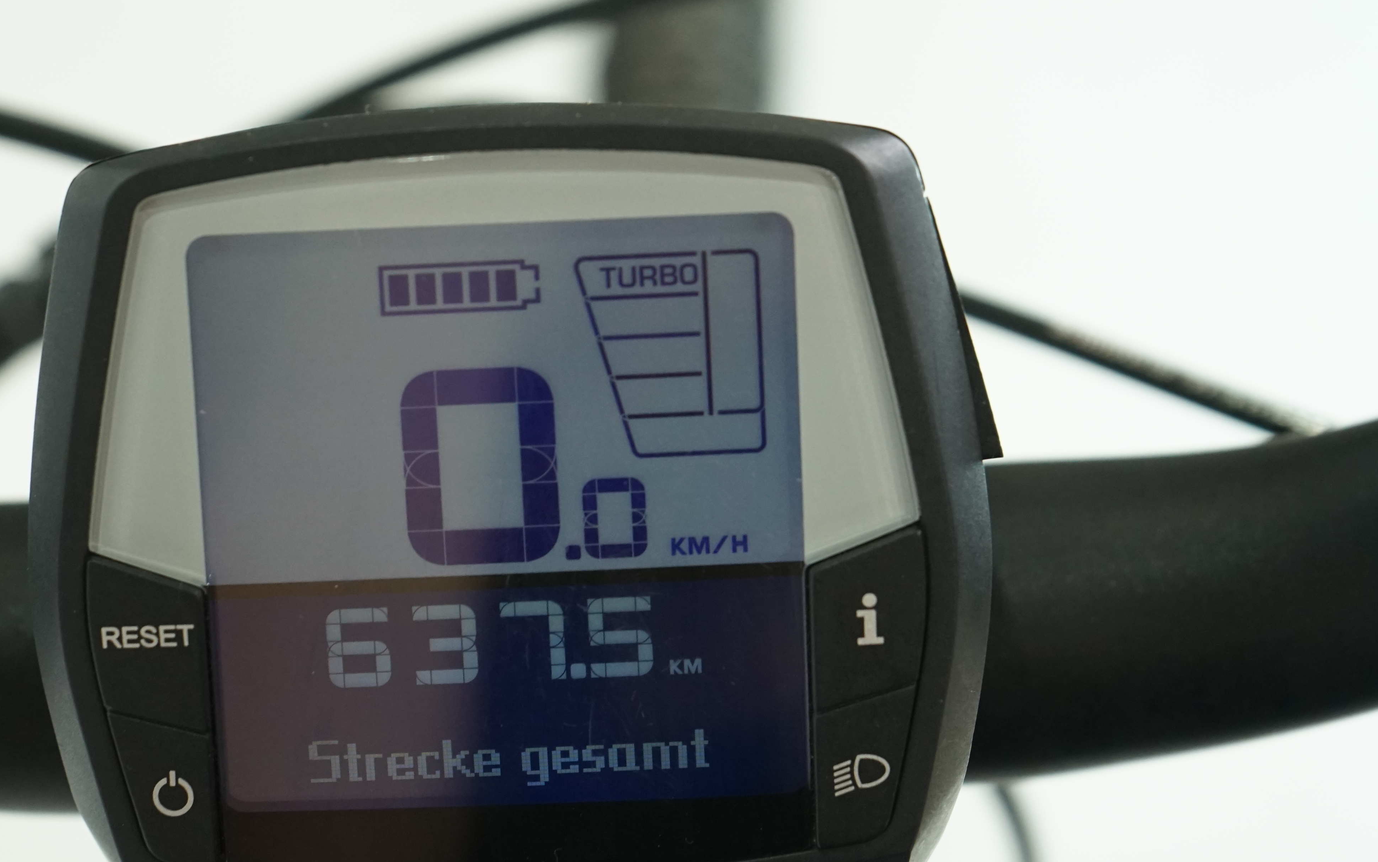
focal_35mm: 95
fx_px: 3568
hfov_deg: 21.8
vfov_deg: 13.8
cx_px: 470
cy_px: 472
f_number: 5.6
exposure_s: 1/200
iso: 1600
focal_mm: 60
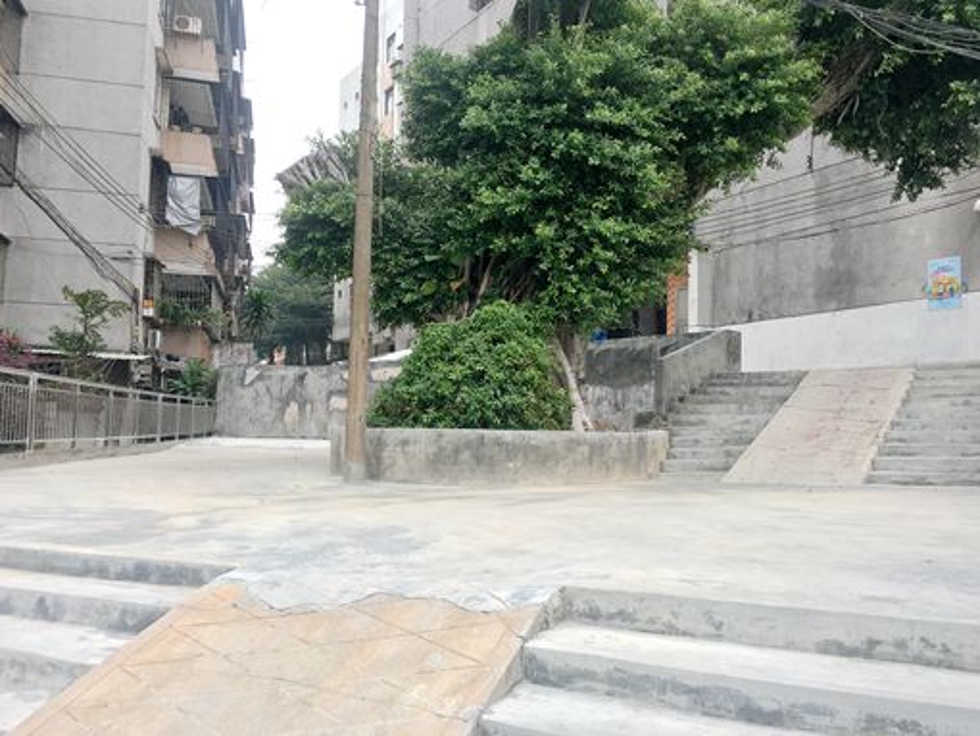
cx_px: 490
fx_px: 821
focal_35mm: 29
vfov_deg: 48.3
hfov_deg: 61.6
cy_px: 368
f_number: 2.2
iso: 25
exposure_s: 1/308
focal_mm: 4.15
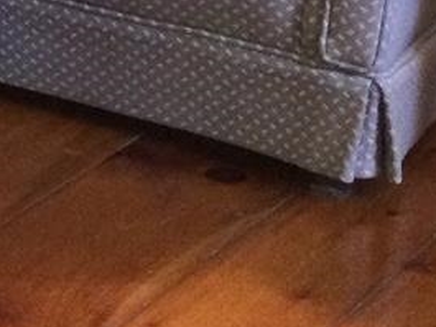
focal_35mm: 191
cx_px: -609
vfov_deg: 7.1
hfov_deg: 9.3
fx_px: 2407
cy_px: -600
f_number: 2.4
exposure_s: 1/30
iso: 125
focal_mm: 3.3
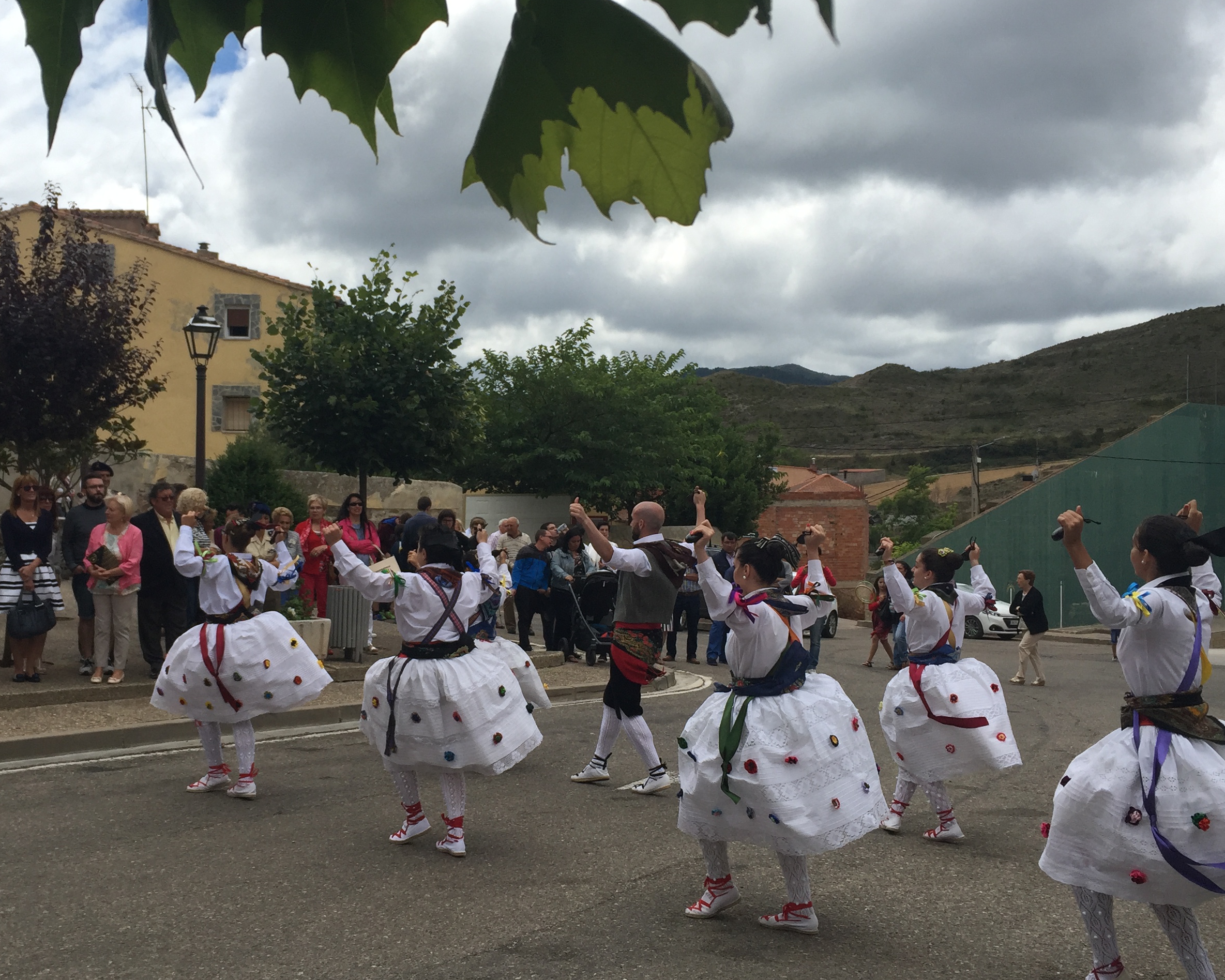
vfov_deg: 38.2
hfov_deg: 46.6
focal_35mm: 39
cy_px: 471
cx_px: 506
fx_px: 1414
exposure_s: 1/2475
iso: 32
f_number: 2.2
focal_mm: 4.15
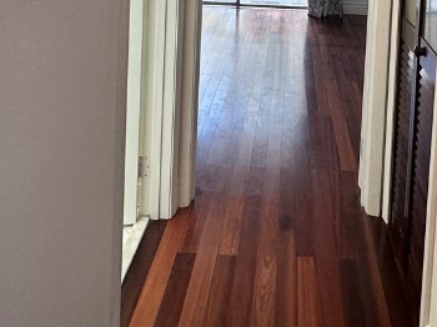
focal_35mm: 41
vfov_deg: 29.1
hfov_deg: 44.9
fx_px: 517
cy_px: -87
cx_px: 303
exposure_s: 1/120
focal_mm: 2.22
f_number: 2.2
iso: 160
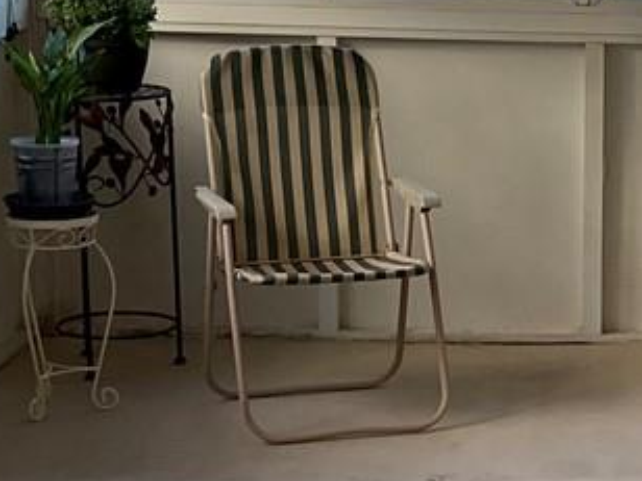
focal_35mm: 135
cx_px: 636
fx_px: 2504
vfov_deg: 11.0
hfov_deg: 14.4
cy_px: 339
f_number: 1.8
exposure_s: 1/120
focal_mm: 4.25
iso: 125
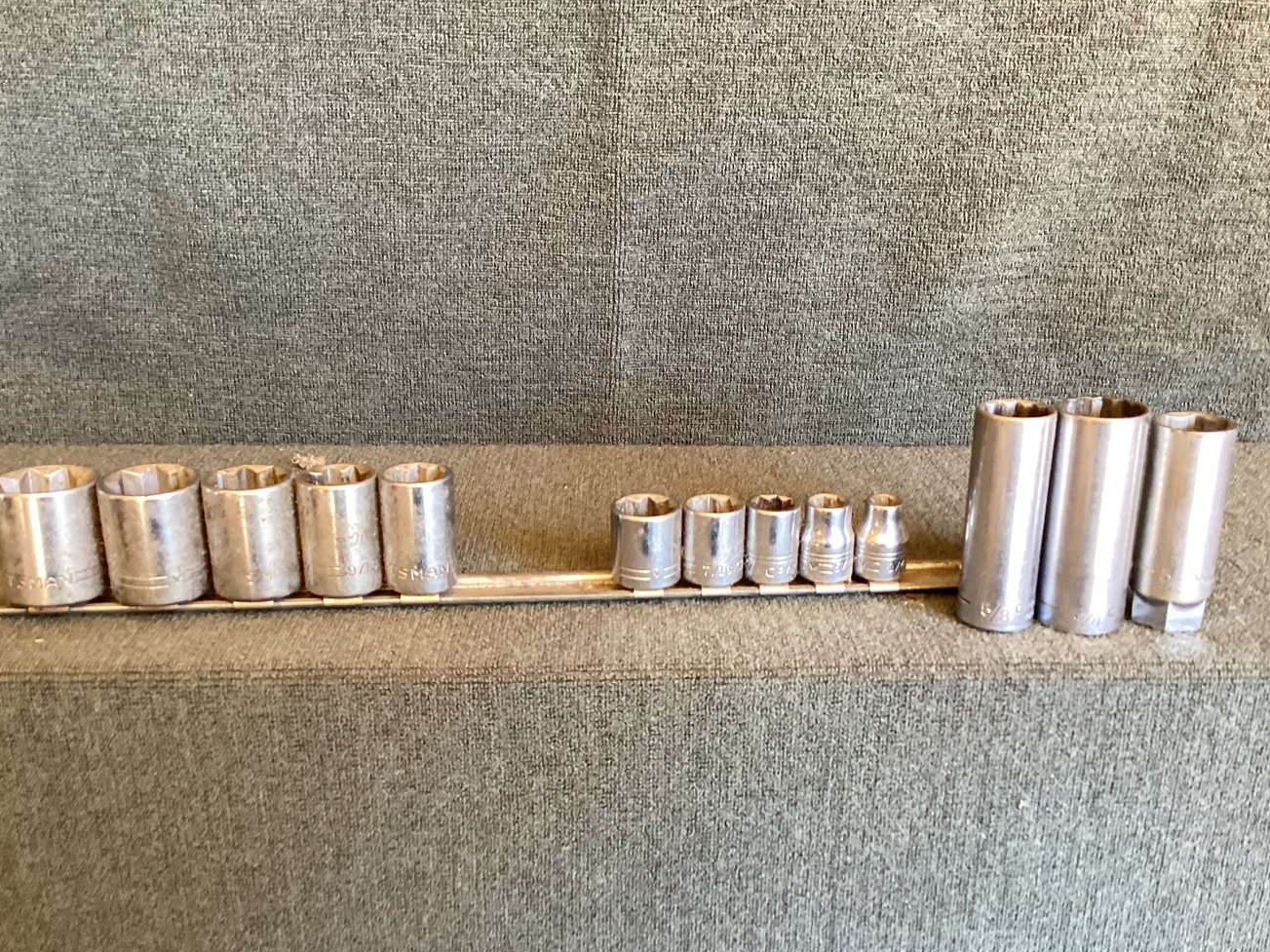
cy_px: 542
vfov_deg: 39.6
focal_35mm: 36
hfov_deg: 51.4
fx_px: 1321
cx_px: 621
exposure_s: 1/60
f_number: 2.4
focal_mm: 3.3
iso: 200
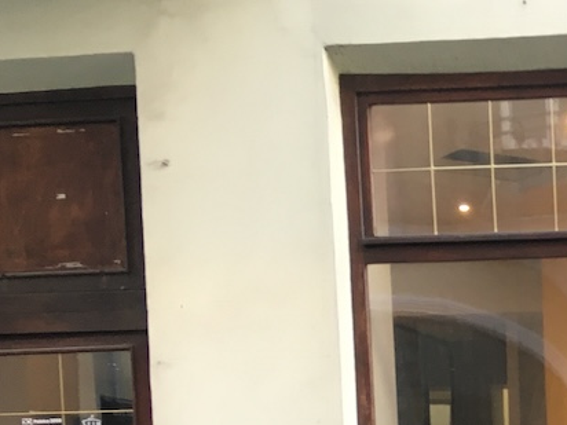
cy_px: 616
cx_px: 718
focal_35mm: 90
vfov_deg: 15.3
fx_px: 1474
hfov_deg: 20.1
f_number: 2.2
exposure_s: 1/33
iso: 25
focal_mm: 4.15
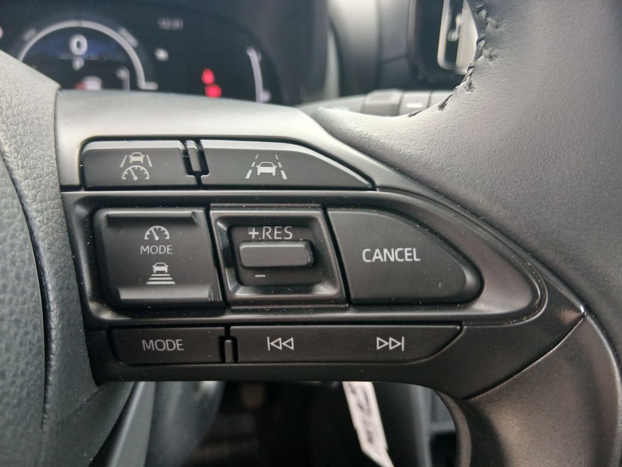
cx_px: 311
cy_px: 234
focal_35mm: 26
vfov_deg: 53.1
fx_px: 467
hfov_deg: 67.3
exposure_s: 1/50
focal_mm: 3.98
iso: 125
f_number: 1.8
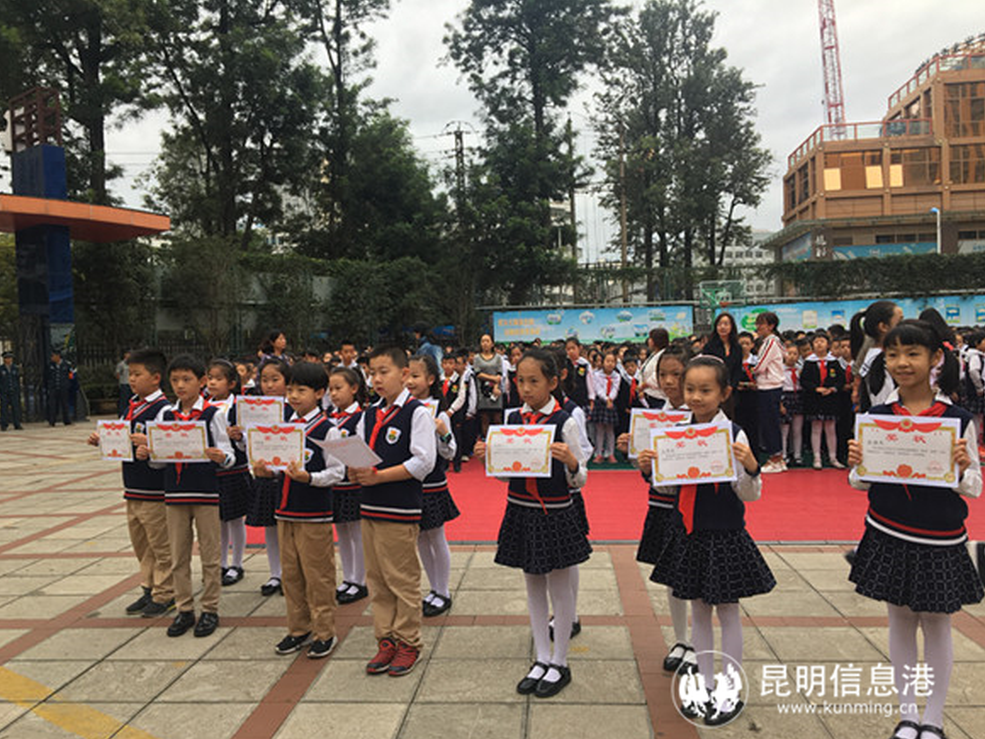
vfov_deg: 46.8
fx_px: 854
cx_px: 477
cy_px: 381
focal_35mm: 30
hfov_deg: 60.0
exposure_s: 1/100
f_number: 2.2
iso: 25
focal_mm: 4.15
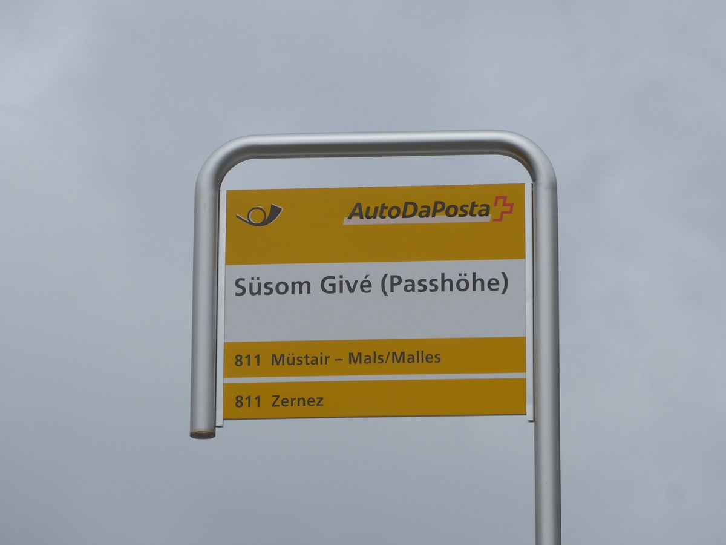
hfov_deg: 8.9
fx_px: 4656
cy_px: 272
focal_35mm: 222
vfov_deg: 6.7
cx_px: 363
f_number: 5.9
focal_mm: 42.8
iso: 80
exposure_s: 1/800
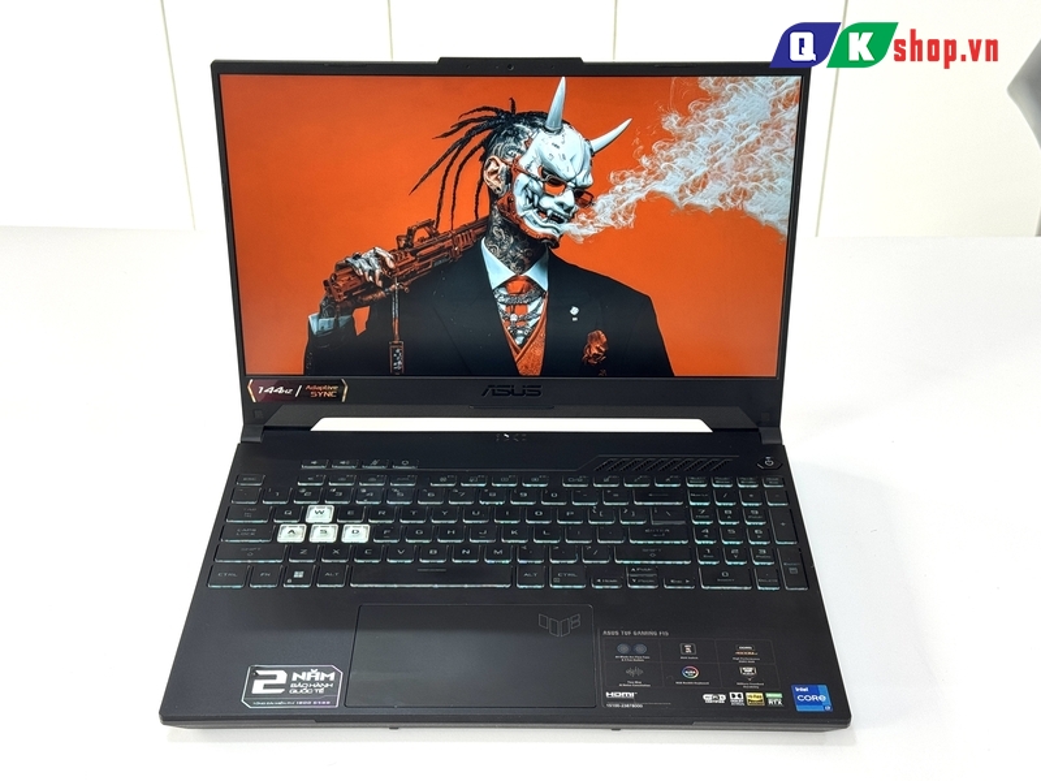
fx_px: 1443
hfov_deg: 39.7
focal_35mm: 48
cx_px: 520
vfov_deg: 30.3
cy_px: 390
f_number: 1.78
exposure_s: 1/100
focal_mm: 6.76
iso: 64
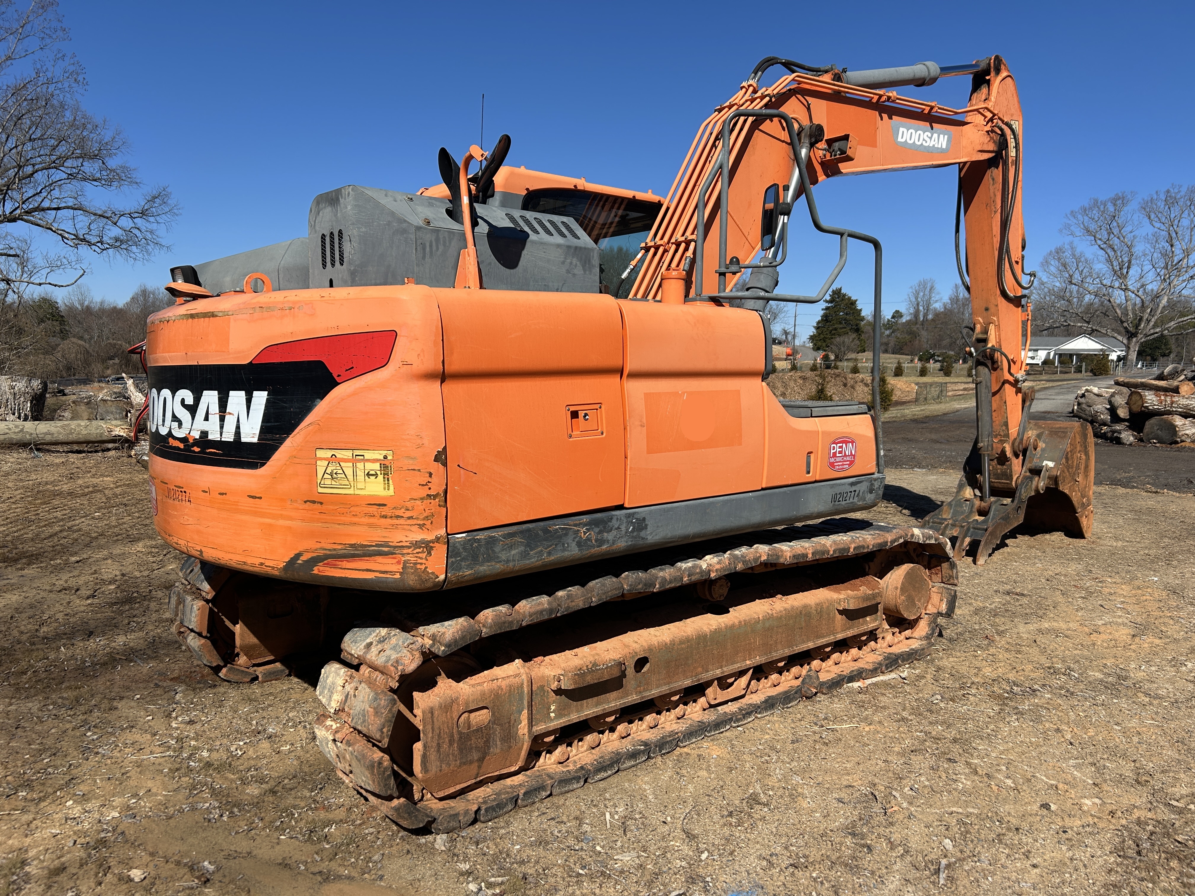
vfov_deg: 53.1
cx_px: 598
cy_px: 448
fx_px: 898
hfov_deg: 67.3
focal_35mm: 26
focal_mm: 5.7
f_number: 1.5
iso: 50
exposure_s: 1/4831
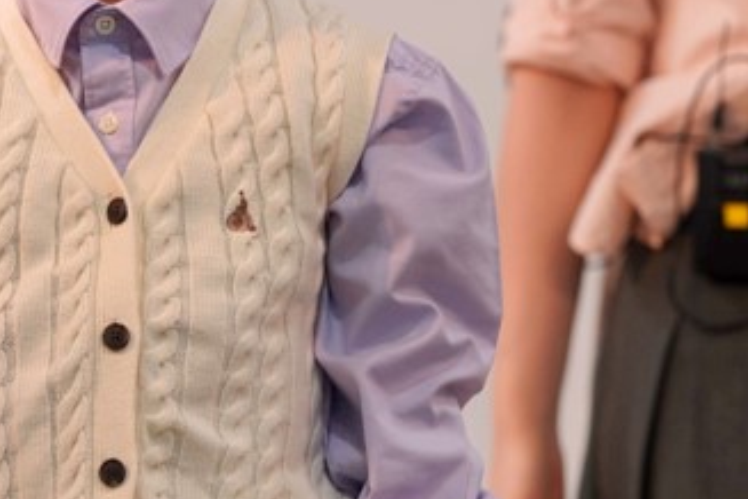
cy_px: 160
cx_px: -50
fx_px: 8165
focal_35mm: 393
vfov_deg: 3.5
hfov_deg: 5.2
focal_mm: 143
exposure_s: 1/160
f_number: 4
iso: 640
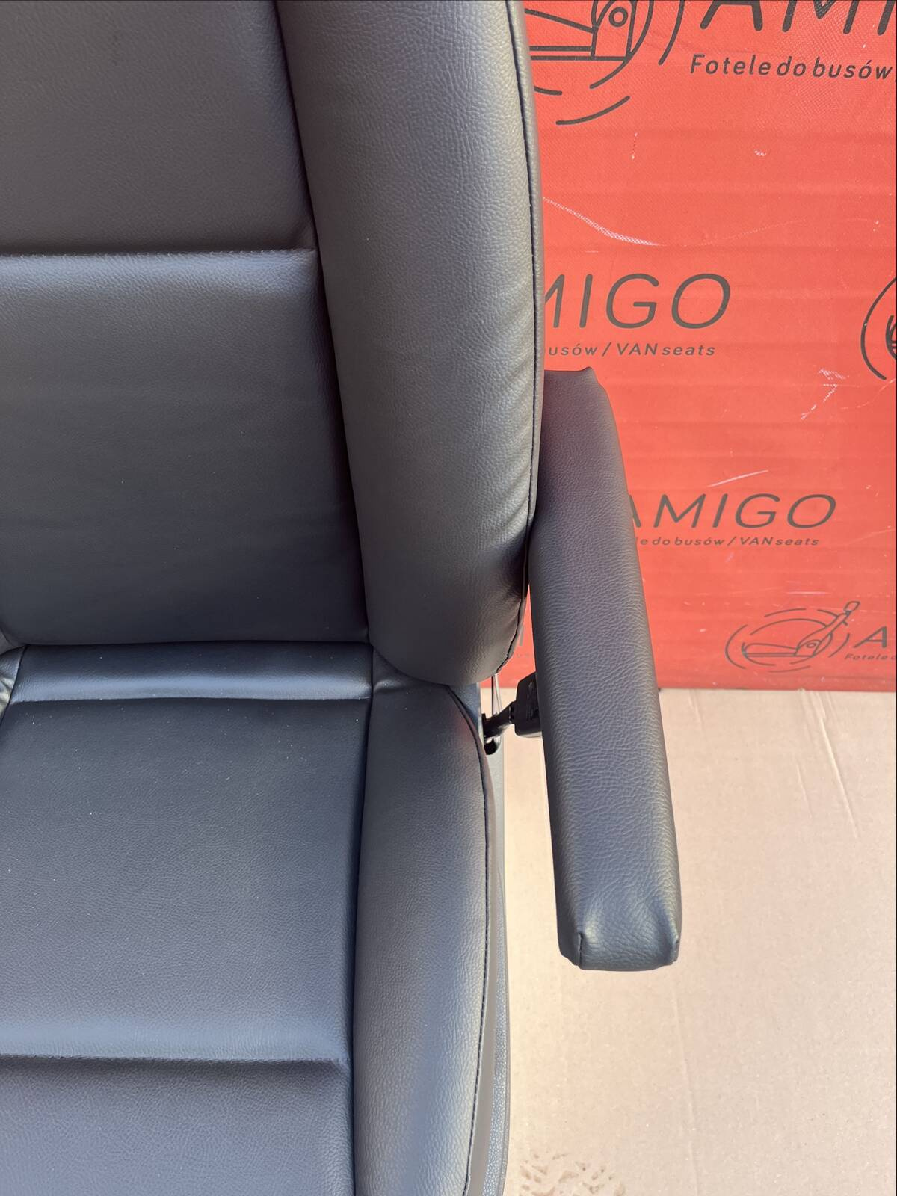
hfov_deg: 53.1
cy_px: 598
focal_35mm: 26
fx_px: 898
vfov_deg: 67.3
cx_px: 448
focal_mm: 5.1
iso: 64
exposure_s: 1/121
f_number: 1.6
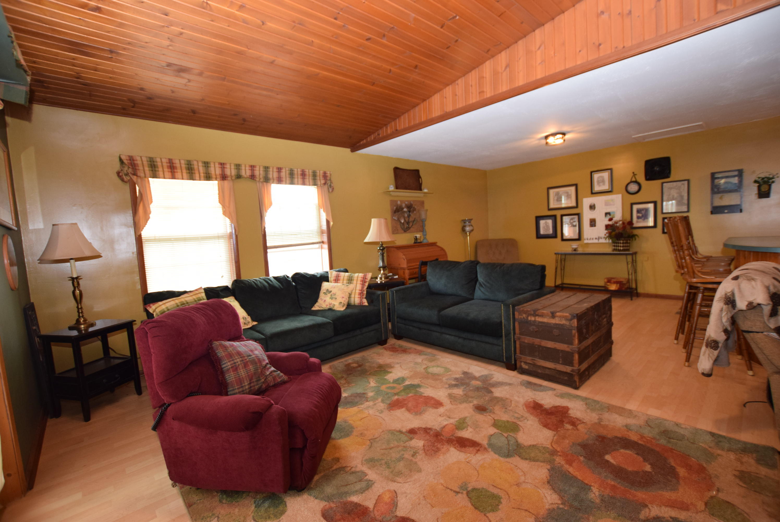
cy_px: 261
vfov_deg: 77.4
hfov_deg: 100.3
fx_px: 325
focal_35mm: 15
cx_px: 390
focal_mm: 10
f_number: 3.5
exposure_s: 1/60
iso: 800
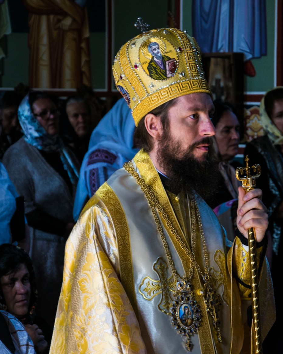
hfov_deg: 8.8
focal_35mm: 175
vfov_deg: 11.0
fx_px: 1830
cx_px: 179
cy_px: 173
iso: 500
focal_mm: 75
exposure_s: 1/100
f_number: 5.3
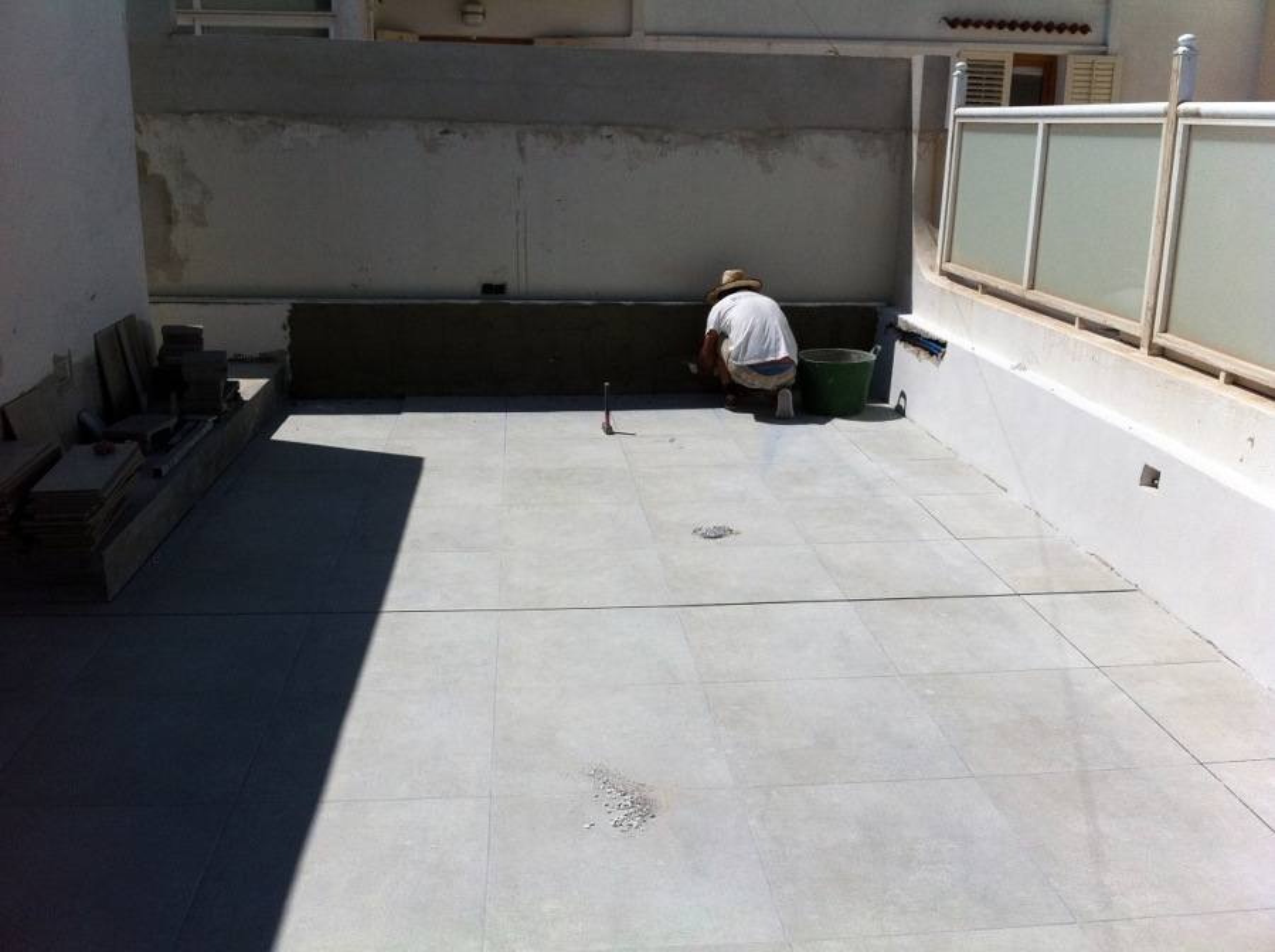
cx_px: 638
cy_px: 476
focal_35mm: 35
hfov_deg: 52.7
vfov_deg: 40.6
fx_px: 1287
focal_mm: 3.85
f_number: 2.8
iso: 80
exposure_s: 1/5027
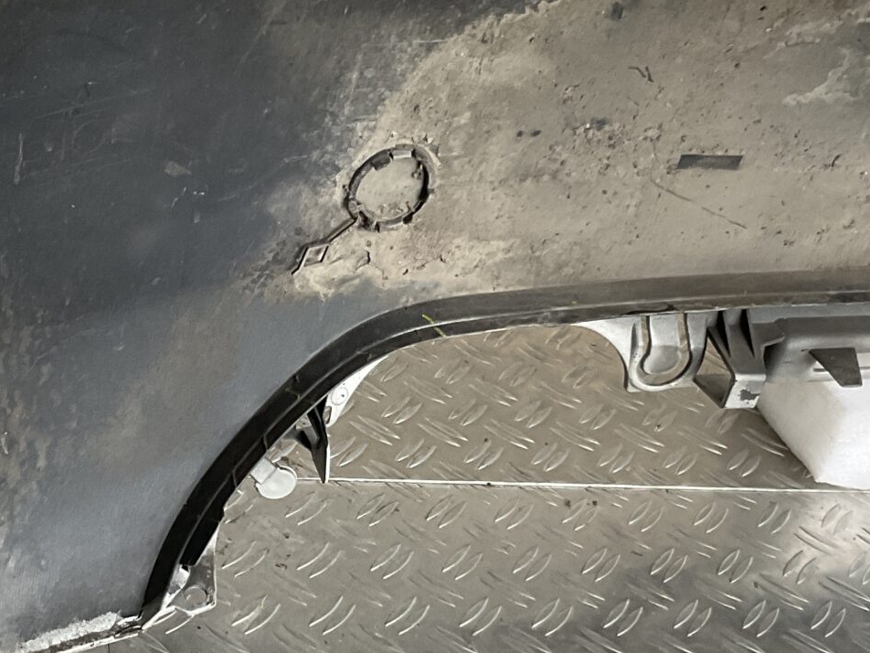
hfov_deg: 25.0
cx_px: 367
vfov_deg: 18.9
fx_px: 1960
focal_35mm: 78
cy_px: 305
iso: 50
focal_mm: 3
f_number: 1.8
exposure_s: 1/120
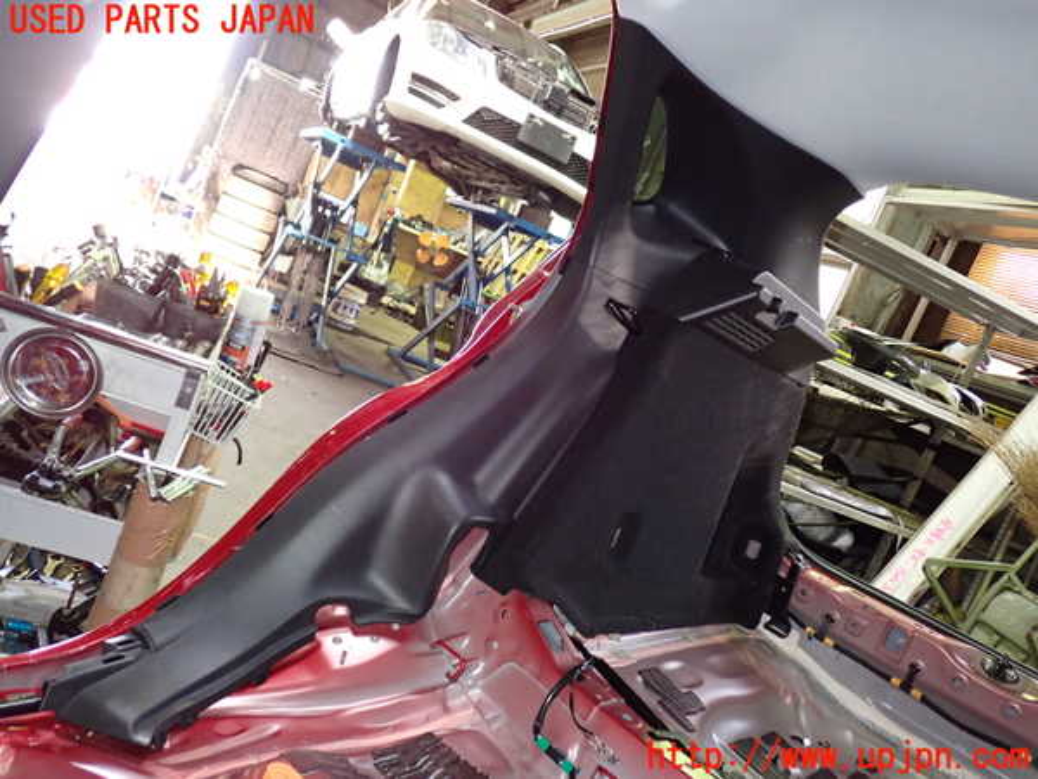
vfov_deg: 46.8
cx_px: 519
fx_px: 900
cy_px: 390
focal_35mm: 30
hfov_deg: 60.0
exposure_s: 1/30
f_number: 2.3
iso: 400
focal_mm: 5.4
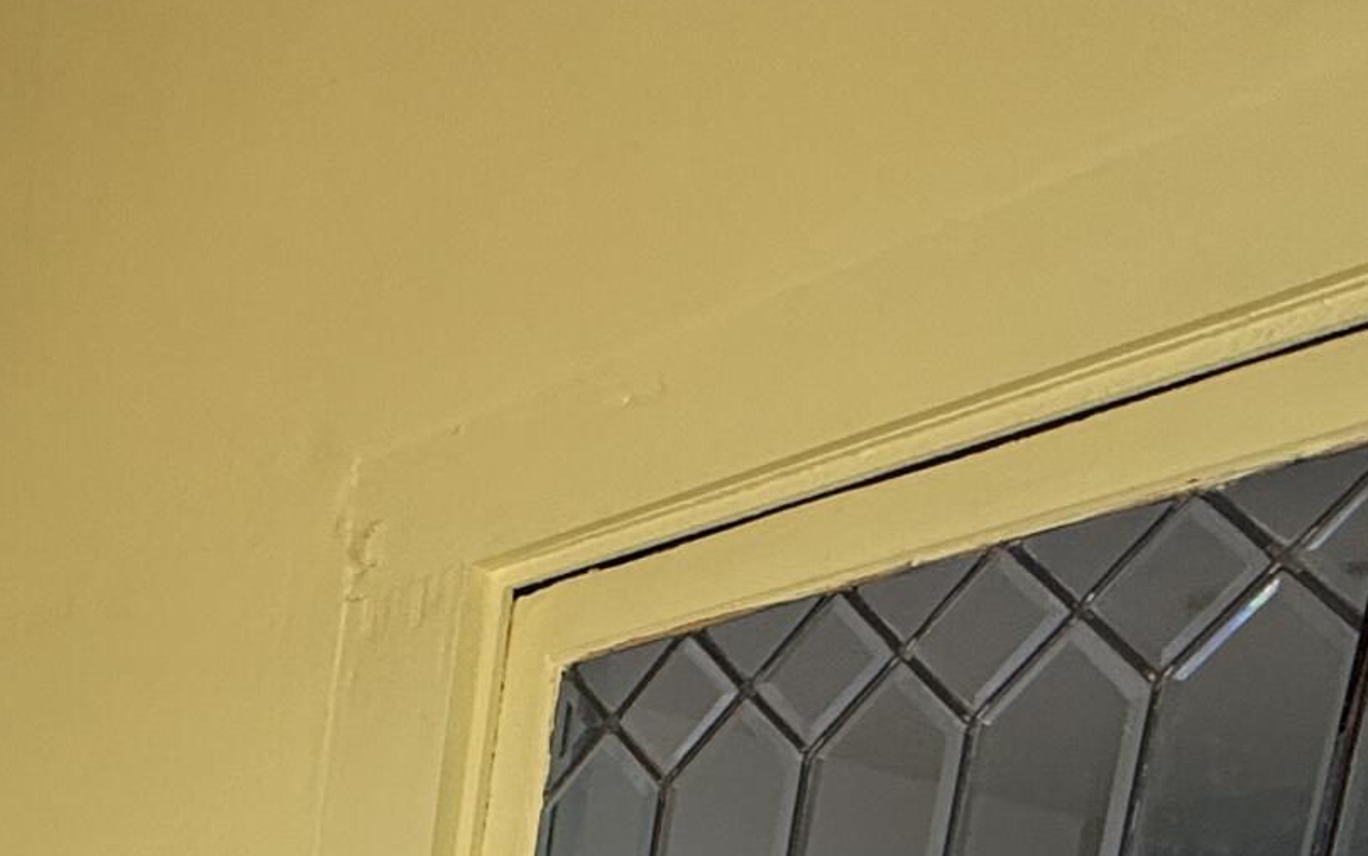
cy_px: 1773
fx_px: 2051
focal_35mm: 55
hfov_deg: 29.7
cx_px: -401
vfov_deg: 16.8
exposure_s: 1/99
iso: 100
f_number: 2.2
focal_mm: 2.22
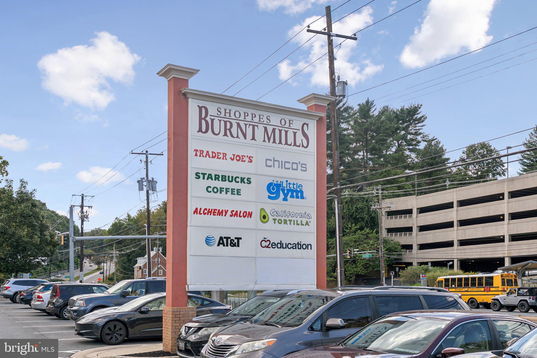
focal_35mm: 35
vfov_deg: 37.9
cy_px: 179
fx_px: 522
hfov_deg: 54.4
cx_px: 268
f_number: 6.3
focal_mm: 35
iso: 80
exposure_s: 1/200
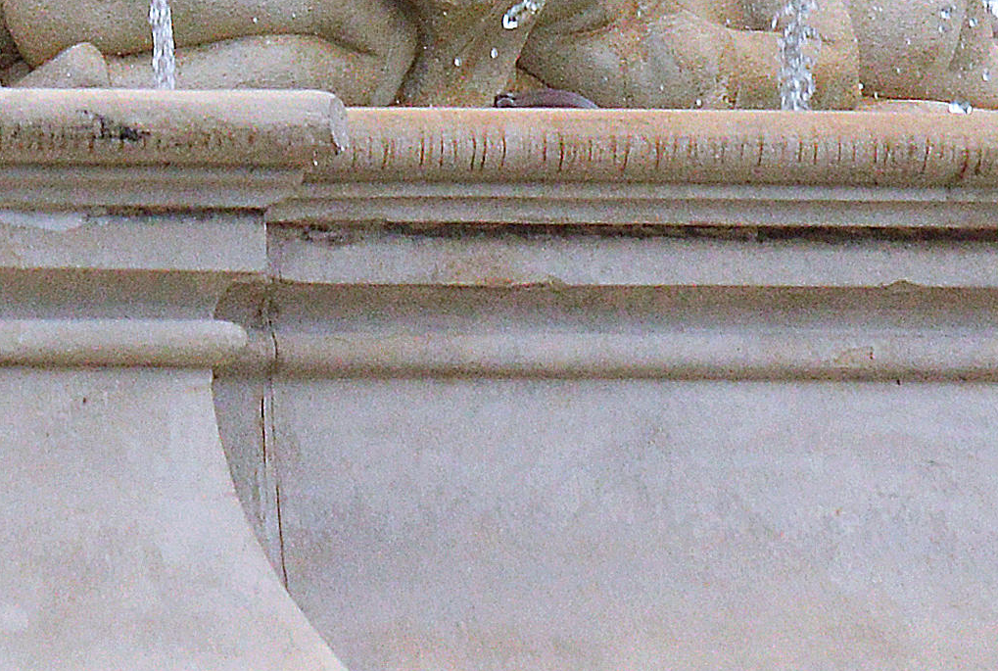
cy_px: -1561
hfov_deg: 2.6
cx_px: -1068
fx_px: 22233
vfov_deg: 1.7
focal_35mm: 800
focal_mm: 110
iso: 1000
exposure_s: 1/1000
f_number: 7.1
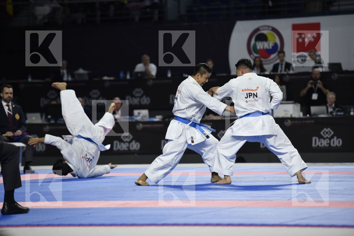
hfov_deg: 12.1
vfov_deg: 8.1
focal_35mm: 170
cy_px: 118
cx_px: 177
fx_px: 1672
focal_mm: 170
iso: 800
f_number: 2.8
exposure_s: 1/800
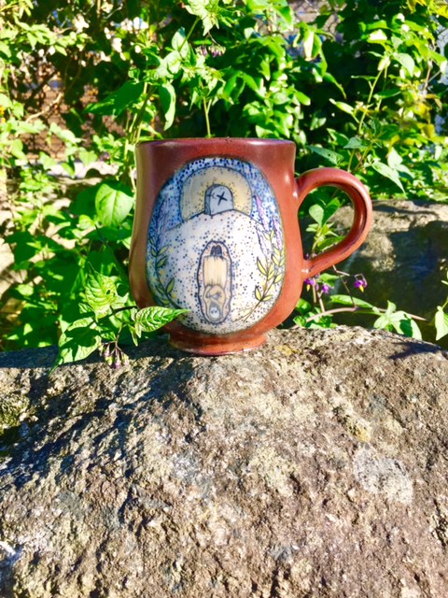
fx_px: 500
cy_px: 299
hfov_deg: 48.2
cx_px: 224
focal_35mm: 29
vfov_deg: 61.7
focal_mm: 4.15
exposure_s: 1/648
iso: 32
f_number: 2.2
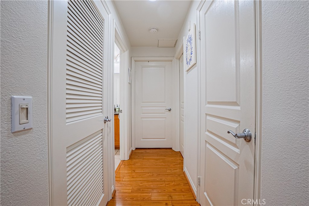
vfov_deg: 77.3
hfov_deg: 100.4
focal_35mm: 15
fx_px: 129
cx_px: 154
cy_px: 103
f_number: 8
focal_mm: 10
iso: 400
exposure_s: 1/250
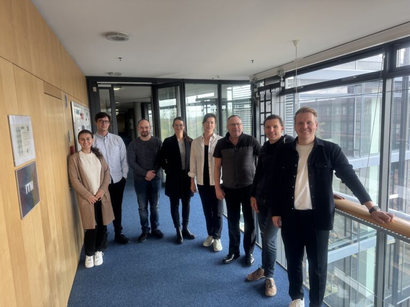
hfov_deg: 71.6
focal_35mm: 24
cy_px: 154
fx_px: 284
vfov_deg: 56.8
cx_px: 205
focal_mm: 6.76
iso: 100
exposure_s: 1/121
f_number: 1.78
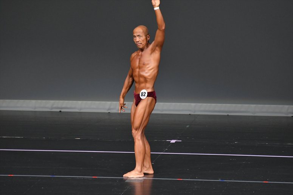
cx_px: 146
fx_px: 2807
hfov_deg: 6.0
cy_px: 98
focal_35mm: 345
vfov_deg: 4.0
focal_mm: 230
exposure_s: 1/400
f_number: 5.6
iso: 4000
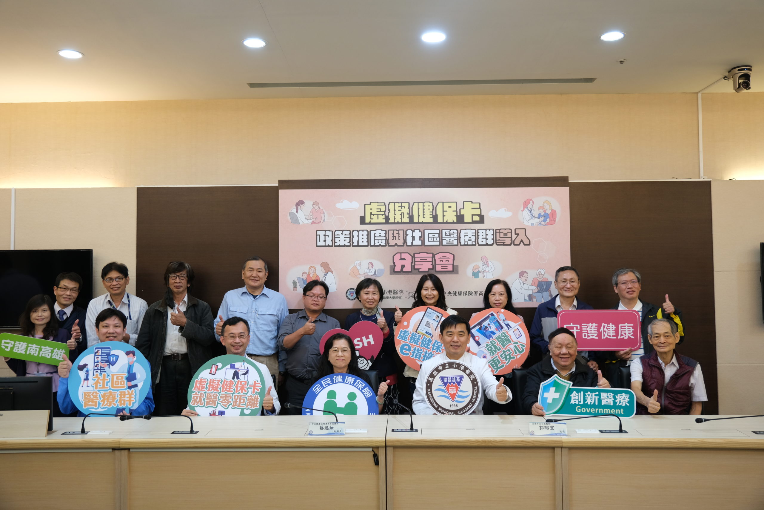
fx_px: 637
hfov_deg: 61.9
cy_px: 255
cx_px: 382
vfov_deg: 43.6
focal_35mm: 30
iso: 500
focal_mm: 20.2
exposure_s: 1/28
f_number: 4
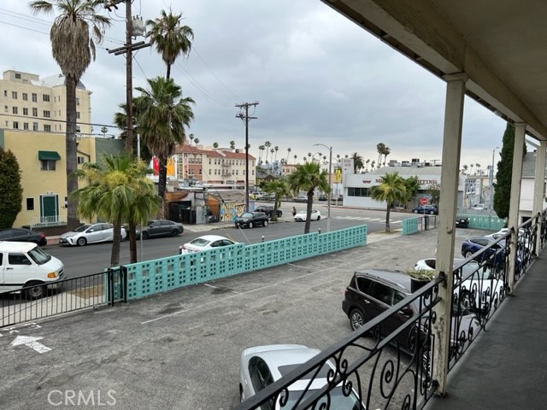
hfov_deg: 67.3
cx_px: 274
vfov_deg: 53.1
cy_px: 205
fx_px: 411
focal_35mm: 26
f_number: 1.5
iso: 50
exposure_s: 1/1869
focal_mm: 5.7
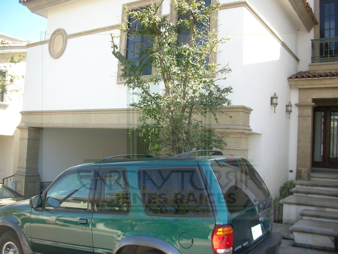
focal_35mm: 35
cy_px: 127
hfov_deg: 52.6
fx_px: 342
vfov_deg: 40.7
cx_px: 169
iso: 71
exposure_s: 1/188
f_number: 3
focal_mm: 5.8
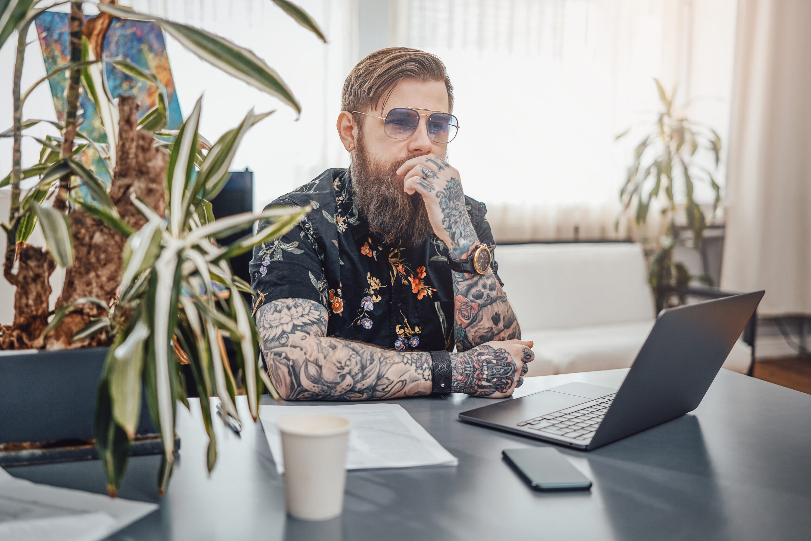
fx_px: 901
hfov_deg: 48.5
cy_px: 270
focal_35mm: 40
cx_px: 406
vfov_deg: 33.4
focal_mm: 40
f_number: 2
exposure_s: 1/250
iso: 320
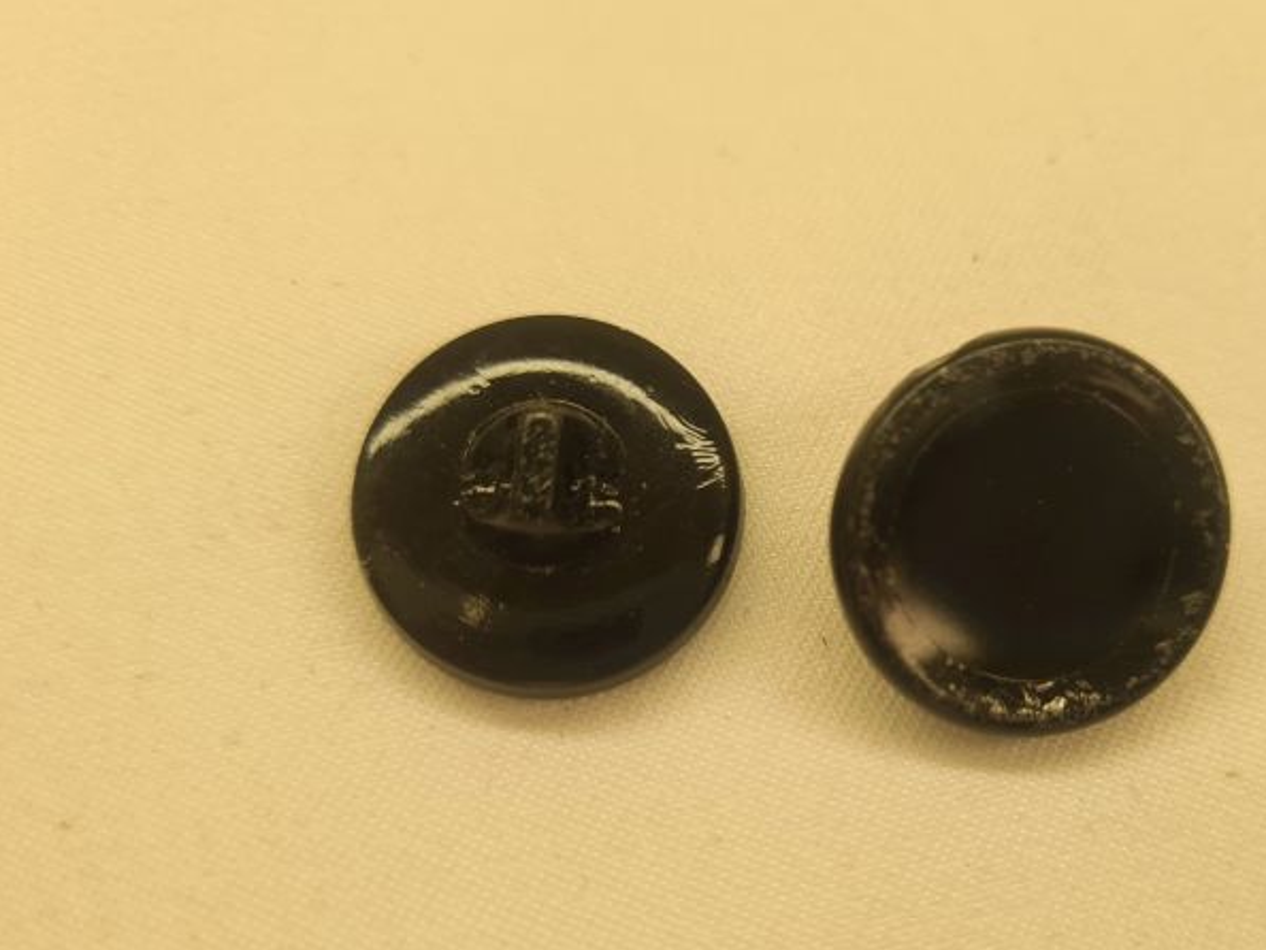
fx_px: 1281
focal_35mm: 35
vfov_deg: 40.4
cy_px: 603
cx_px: 799
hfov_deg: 52.0
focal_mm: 5.4
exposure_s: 1/229
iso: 50
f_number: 1.8
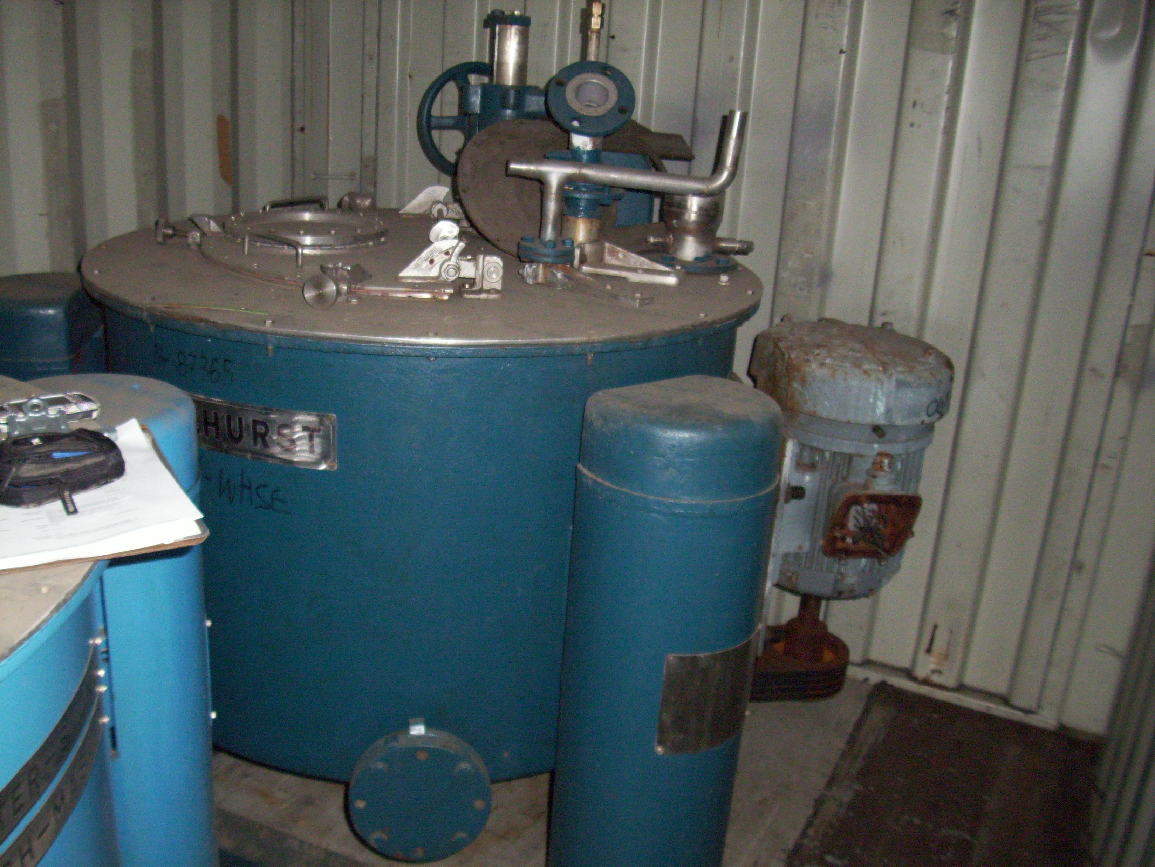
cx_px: 578
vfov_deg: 41.8
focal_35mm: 34
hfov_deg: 54.0
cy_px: 434
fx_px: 1134
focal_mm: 5.7
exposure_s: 1/40
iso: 250
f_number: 2.9
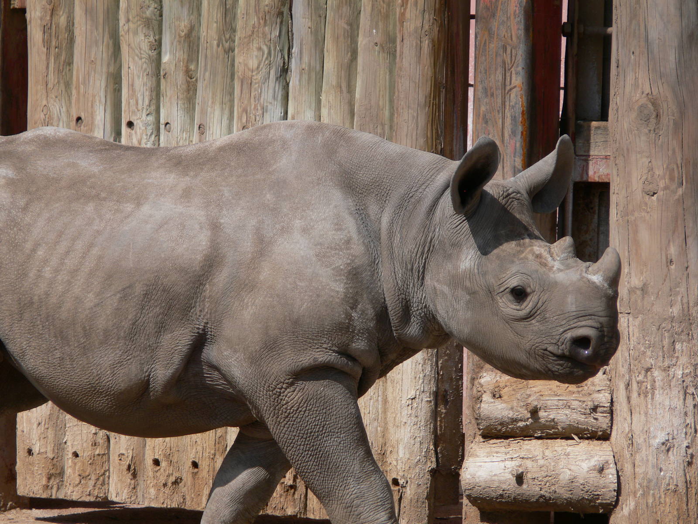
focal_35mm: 420
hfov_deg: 4.7
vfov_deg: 3.5
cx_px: 349
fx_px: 8469
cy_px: 262
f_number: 5.6
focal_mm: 88.8
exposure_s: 1/500
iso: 80
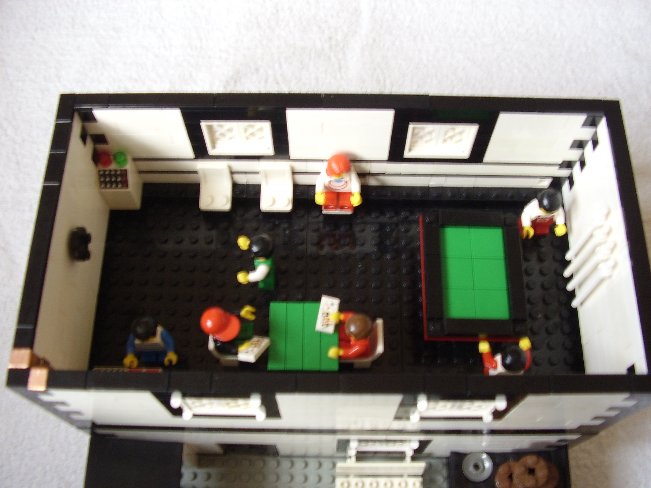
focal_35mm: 30
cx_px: 326
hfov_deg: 60.0
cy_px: 244
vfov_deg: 46.8
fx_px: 564
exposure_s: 1/6
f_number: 2.9
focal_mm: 5.8
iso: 100
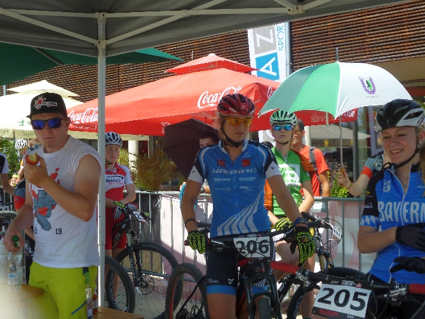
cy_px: 163
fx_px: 602
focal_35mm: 49
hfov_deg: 38.9
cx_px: 208
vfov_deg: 29.7
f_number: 3.8
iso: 100
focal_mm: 7.4
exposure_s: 1/400
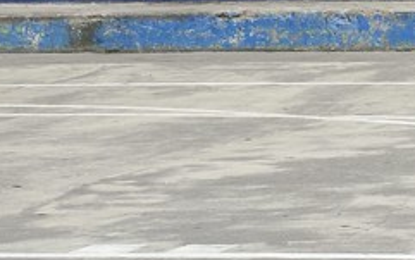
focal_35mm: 284
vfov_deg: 4.6
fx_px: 3214
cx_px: 1295
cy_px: -215
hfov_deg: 6.6
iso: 200
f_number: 13
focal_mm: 42
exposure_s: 1/250
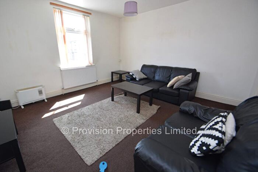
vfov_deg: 77.4
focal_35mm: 15
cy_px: 86
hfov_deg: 100.3
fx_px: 108
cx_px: 129
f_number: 4.8
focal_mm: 10
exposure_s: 1/90
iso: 400
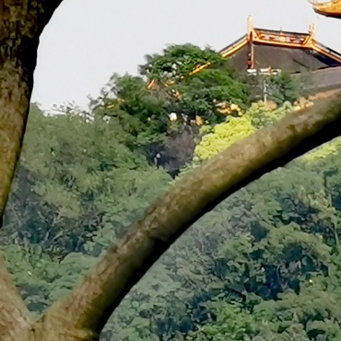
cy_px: -4
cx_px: 417
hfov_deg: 2.0
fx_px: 9607
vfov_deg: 2.0
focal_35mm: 862
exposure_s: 1/399
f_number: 3.4
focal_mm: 14.46
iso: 50
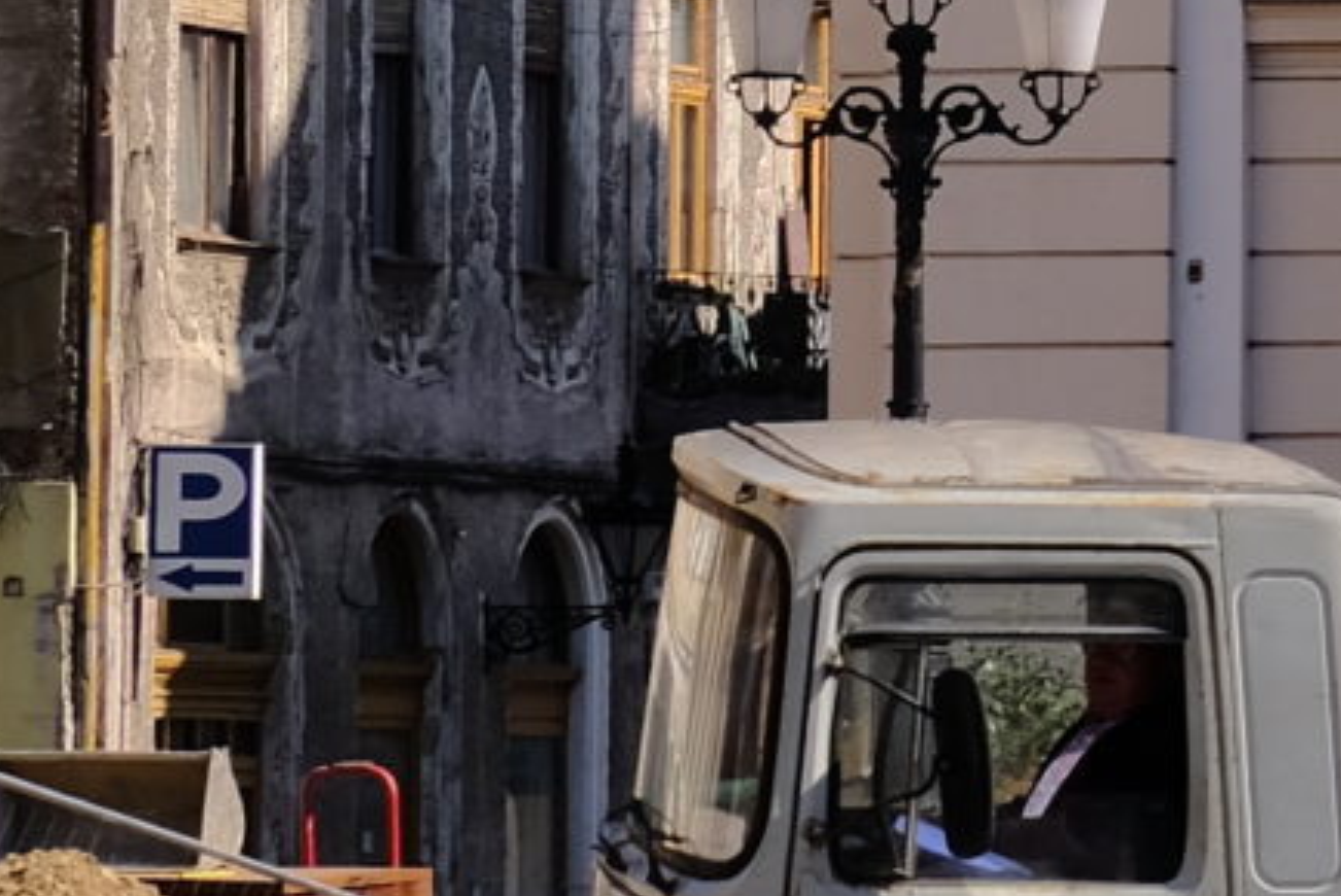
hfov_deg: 4.5
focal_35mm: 442
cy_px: -243
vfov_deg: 3.1
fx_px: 16475
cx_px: 3637
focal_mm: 50
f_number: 9
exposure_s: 1/400
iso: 400
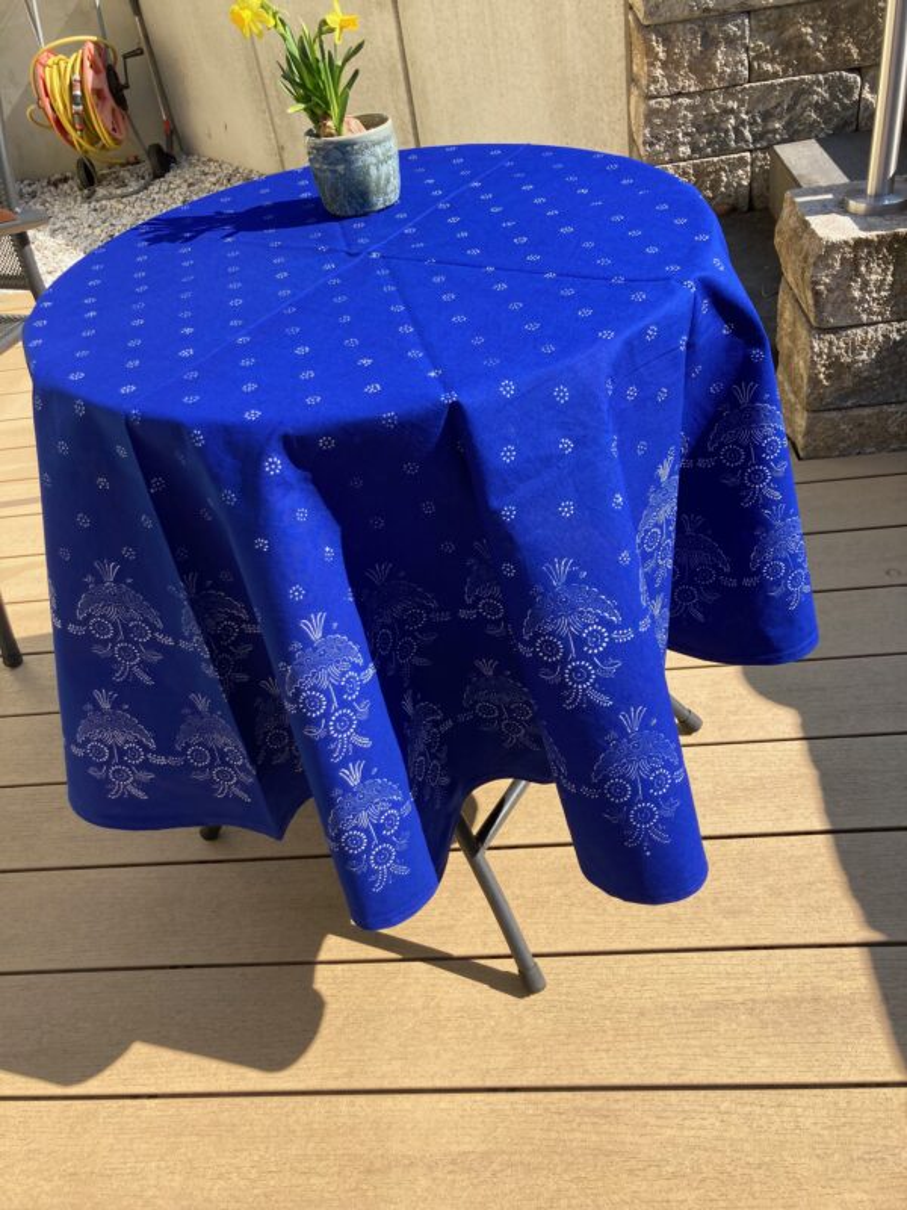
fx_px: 978
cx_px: 454
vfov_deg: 63.4
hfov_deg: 49.7
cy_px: 605
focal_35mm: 28
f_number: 1.8
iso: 20
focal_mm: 3.99
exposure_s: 1/934
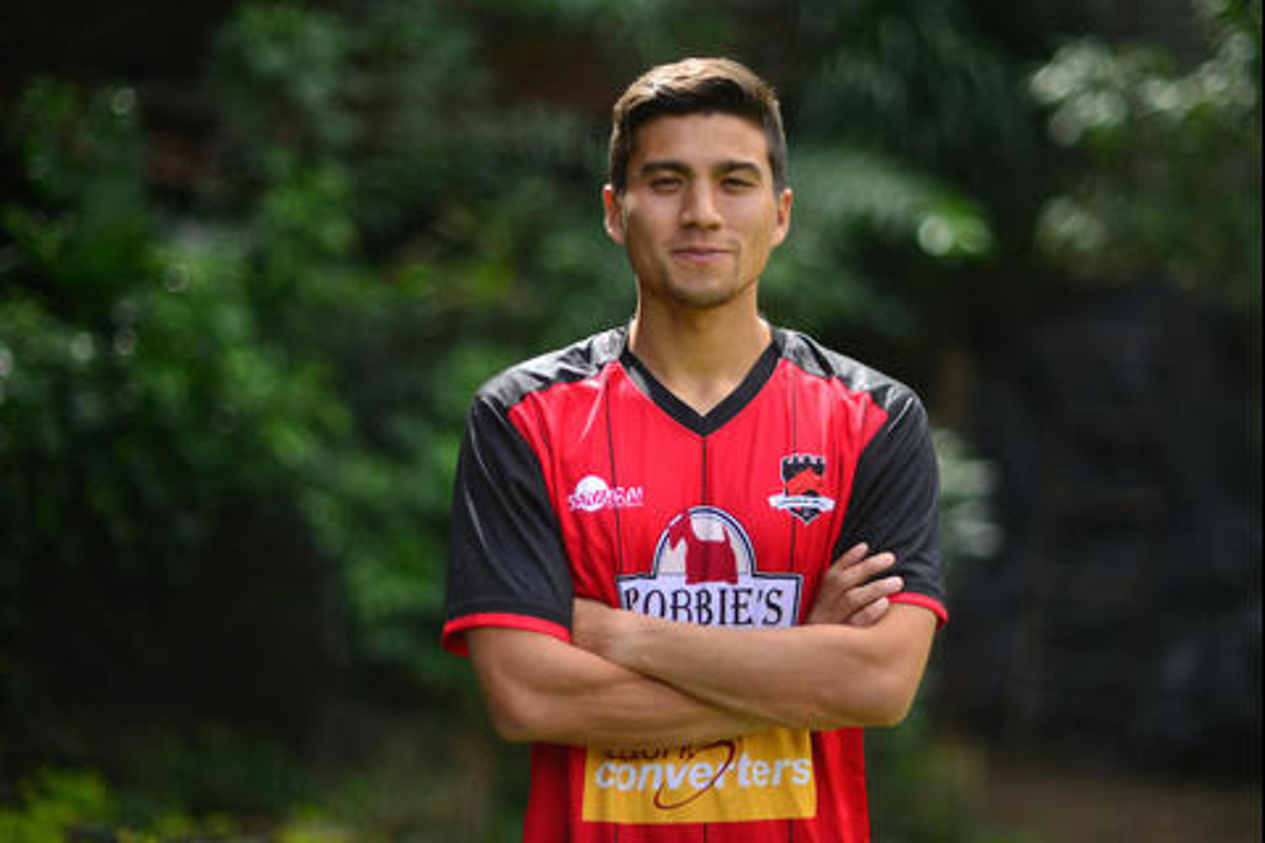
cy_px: 422
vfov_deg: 16.1
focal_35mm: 85
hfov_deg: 23.9
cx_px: 632
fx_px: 2987
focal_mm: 85
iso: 50
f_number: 1.4
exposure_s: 1/1500
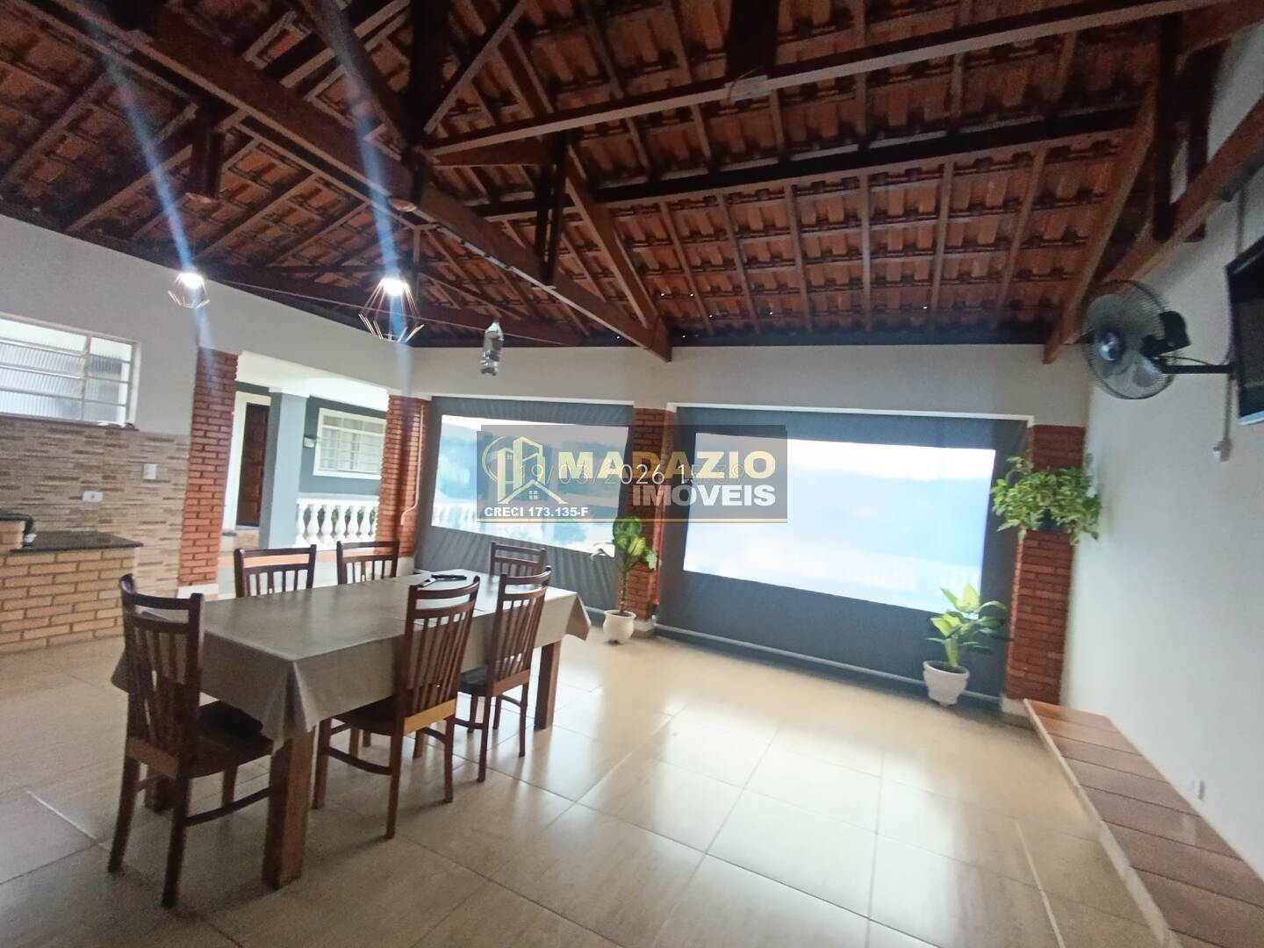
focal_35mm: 16
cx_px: 632
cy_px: 474
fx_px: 584
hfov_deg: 94.5
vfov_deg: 78.1
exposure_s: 1/120
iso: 250
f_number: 2.2
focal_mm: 1.65
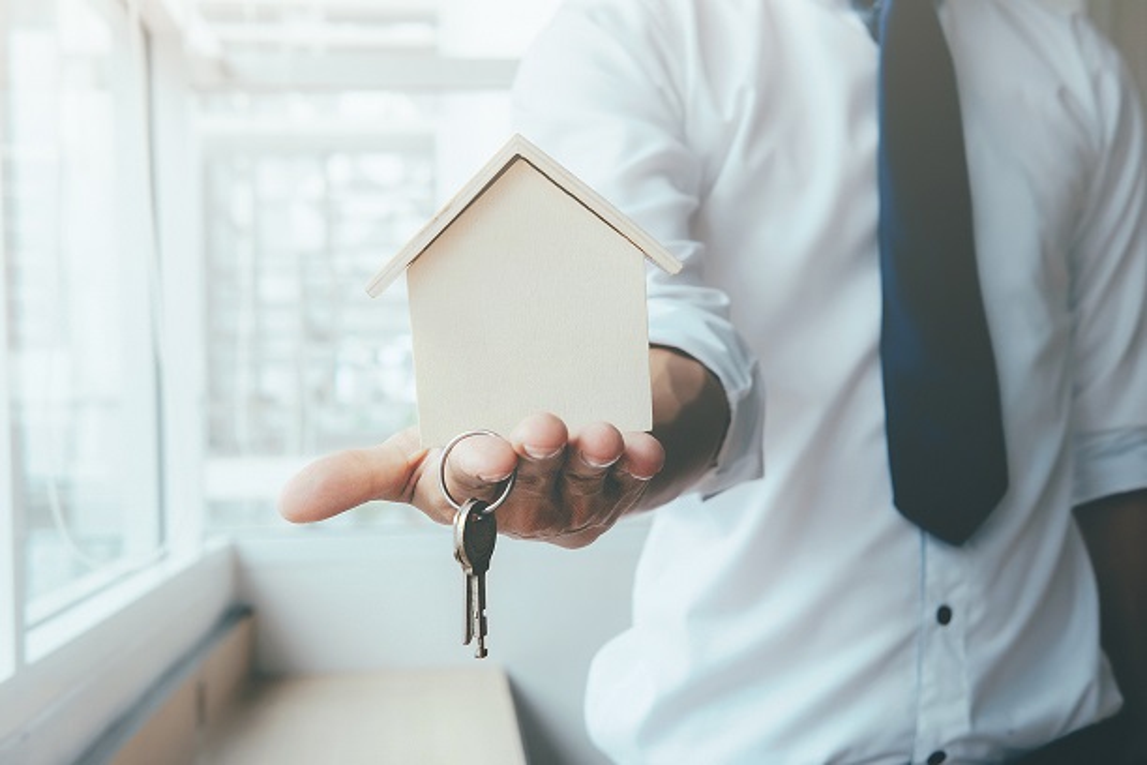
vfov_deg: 25.5
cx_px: 574
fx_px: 1689
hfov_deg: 37.5
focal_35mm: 53
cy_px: 382
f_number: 6.4
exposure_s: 1/125
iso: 400
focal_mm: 35
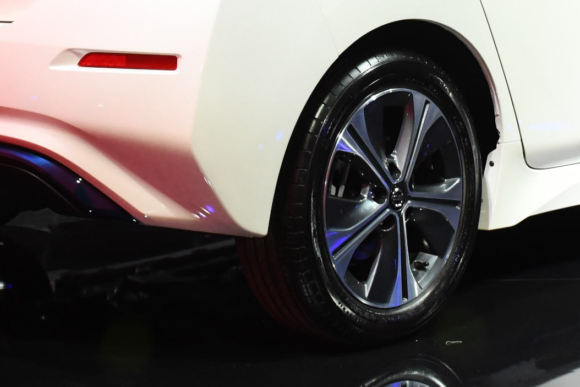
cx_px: 302
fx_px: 1660
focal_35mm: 103
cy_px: -94
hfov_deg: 19.8
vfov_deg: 12.9
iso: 2000
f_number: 8
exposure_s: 1/125
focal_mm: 26
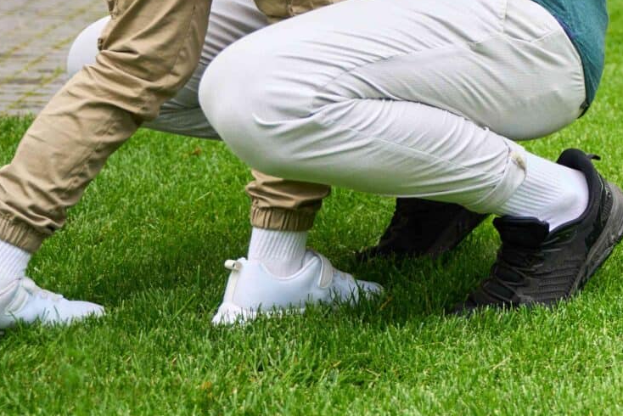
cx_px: 951
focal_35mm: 122
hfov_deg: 15.4
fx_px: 2112
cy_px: -238
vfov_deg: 10.8
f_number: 2.8
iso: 320
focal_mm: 35
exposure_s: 1/320
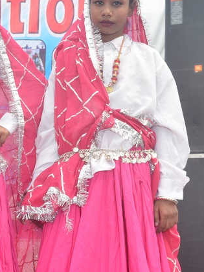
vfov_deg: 18.4
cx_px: -19
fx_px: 841
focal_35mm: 107
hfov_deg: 13.6
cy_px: 168
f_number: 10
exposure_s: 1/160
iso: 320
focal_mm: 26
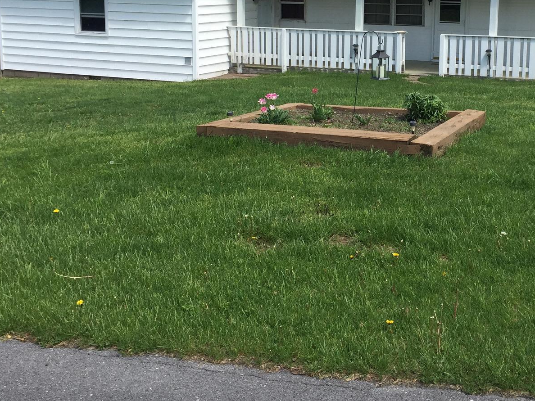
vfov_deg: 28.6
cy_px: 96
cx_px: 384
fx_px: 773
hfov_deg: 37.5
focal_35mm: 50
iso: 32
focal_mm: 4.15
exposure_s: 1/1412
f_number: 2.2
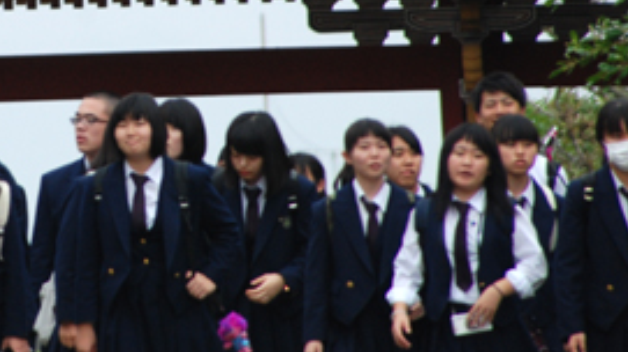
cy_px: 30
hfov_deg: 2.1
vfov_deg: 1.2
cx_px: 16
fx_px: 17423
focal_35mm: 1047
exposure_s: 1/200
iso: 400
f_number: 6.3
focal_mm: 300
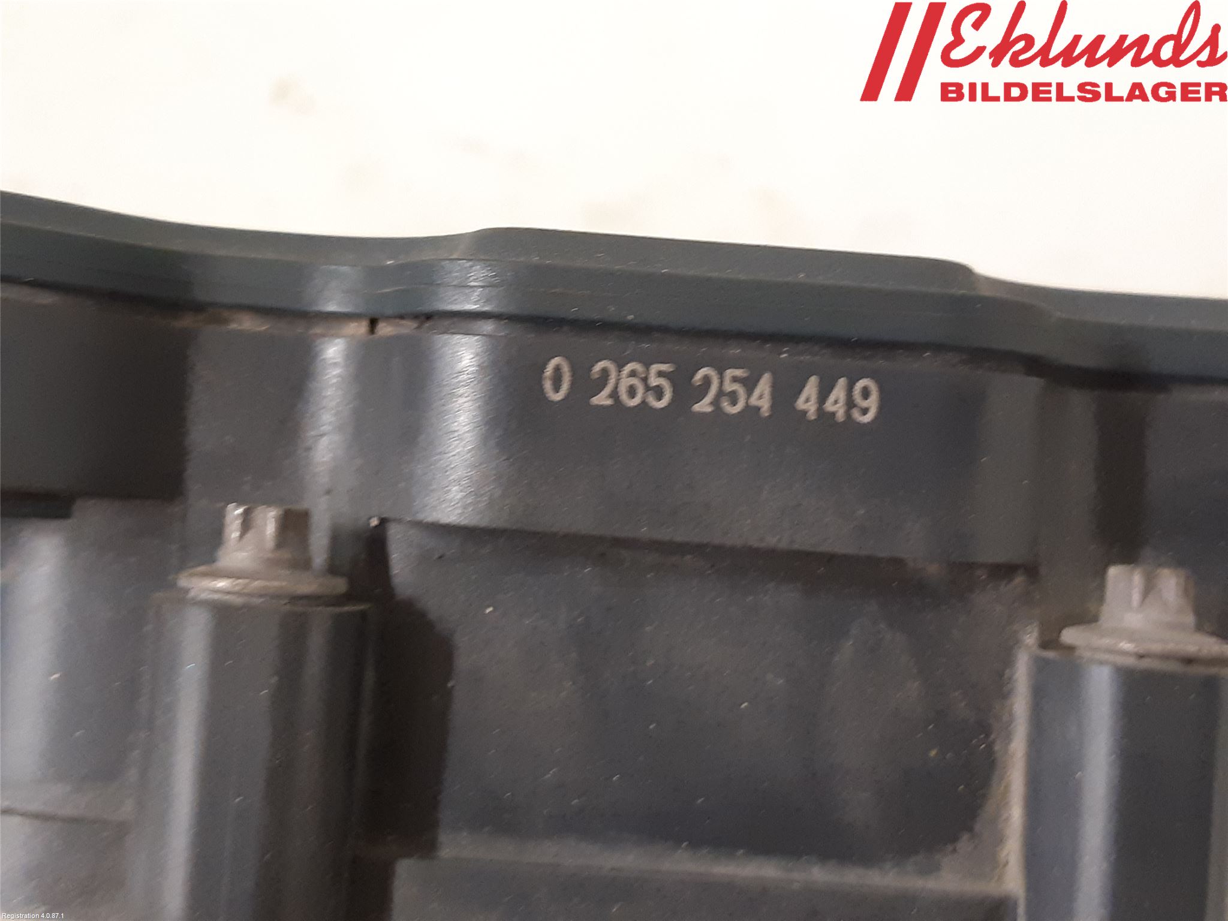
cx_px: 614
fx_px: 922
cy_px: 460
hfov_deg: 67.3
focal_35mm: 26
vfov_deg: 53.1
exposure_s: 1/25
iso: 250
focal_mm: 3.93
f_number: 1.7
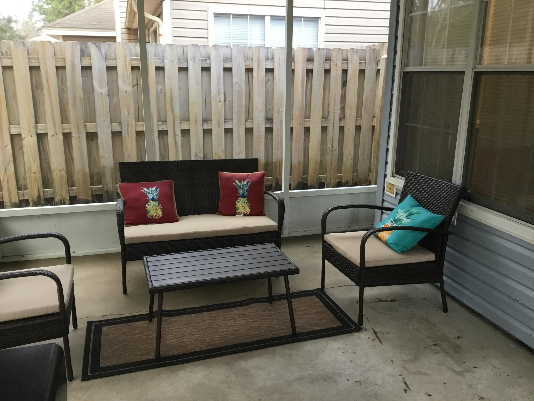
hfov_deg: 58.4
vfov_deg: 45.4
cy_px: 200
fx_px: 478
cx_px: 267
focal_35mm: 31
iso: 80
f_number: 2.4
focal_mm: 3.3
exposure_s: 1/30
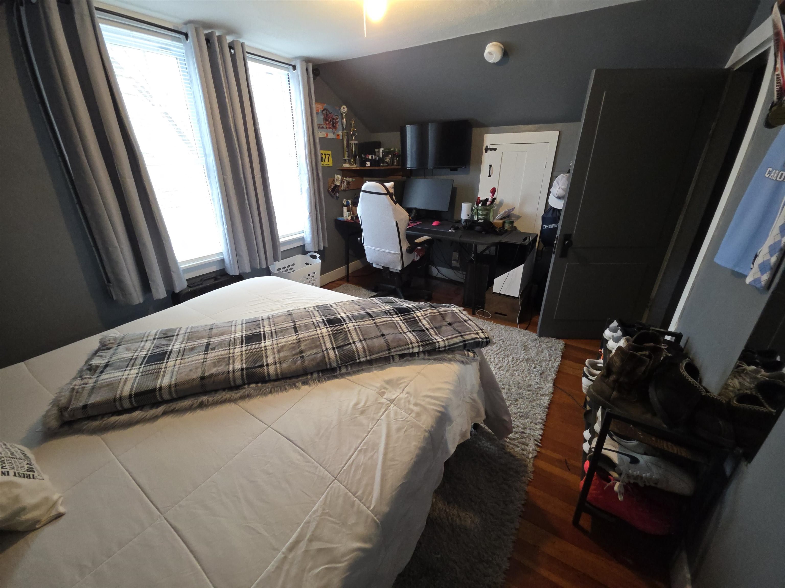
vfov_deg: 89.9
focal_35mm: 13
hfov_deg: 106.2
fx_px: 295
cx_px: 392
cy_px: 294
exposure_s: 1/60
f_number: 1.9
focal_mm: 2.2
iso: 320
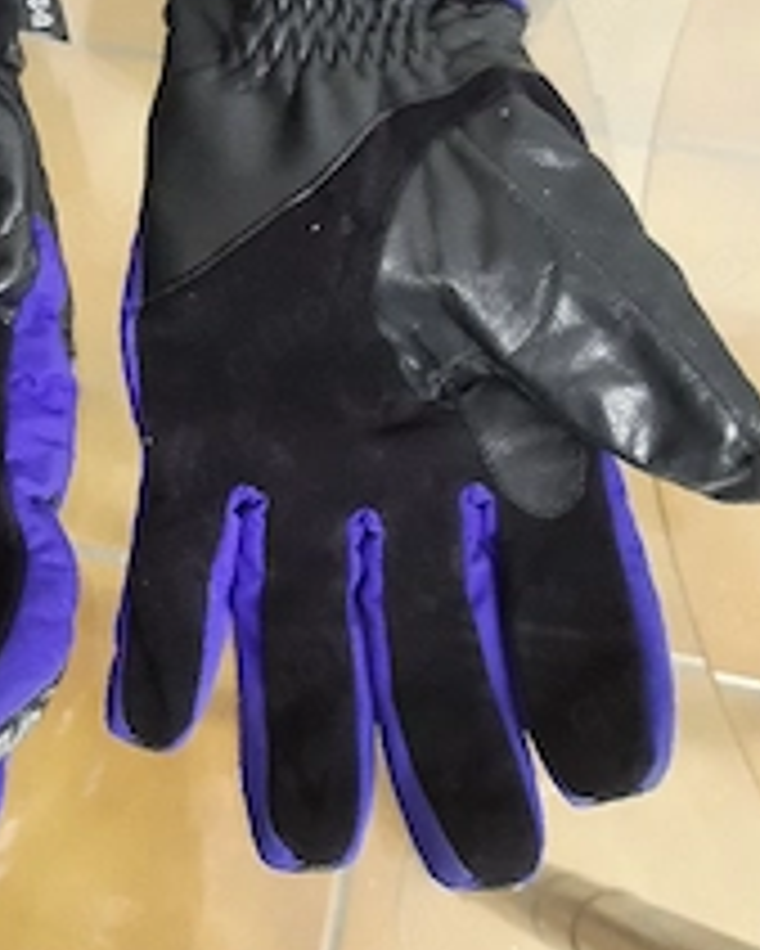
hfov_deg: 30.3
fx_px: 1349
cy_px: 333
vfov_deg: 38.4
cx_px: 103
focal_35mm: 48
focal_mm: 3.92
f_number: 1.7
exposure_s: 1/25
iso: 500
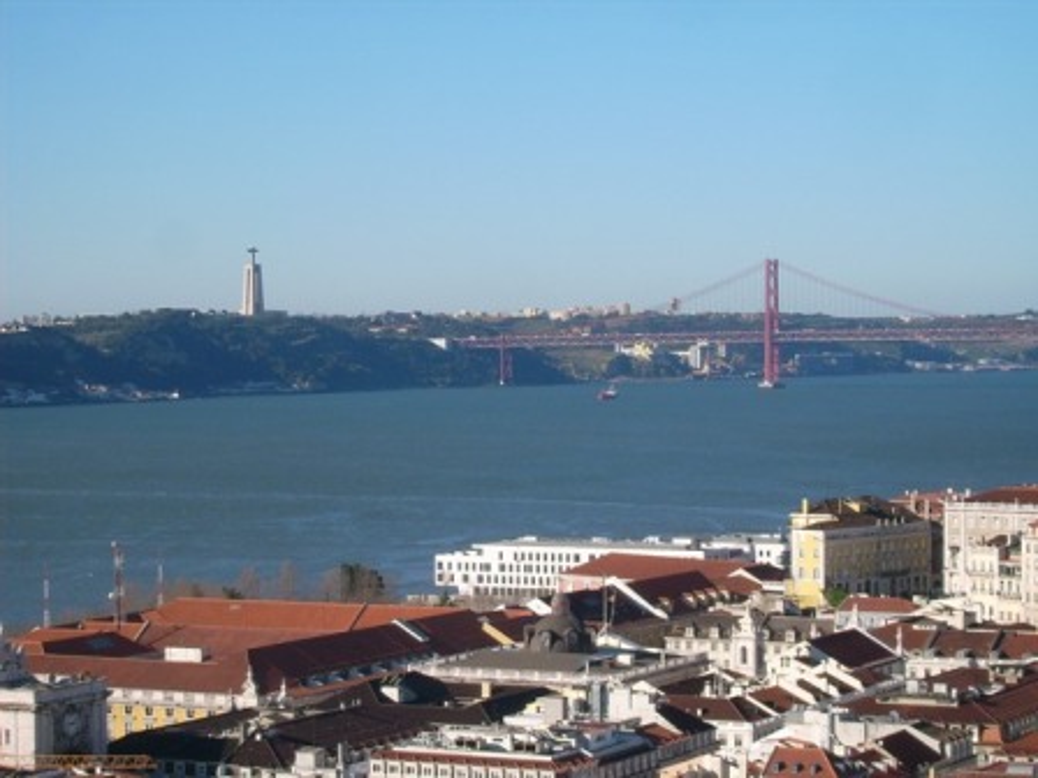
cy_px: 389
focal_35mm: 103
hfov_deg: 19.1
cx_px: 519
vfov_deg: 14.4
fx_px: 3089
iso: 50
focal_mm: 17.14
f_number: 10.1
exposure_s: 1/162
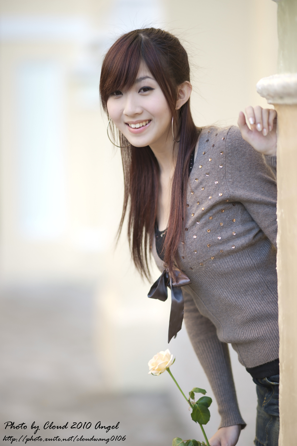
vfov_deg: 15.2
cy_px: 223
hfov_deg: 10.2
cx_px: 148
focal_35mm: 135
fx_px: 1670
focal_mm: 135
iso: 100
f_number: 1.8
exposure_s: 1/125
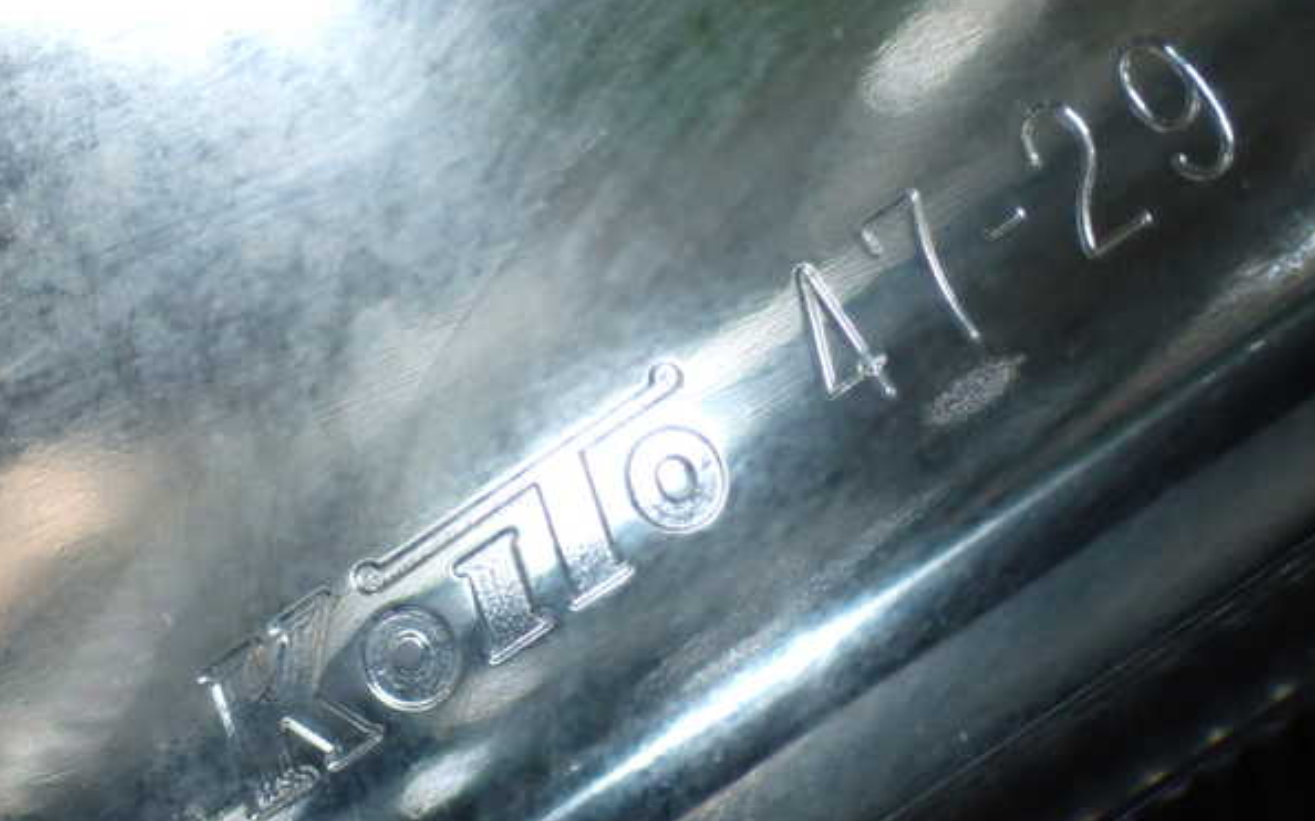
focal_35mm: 76
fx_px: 2723
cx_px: 658
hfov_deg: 27.1
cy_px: 403
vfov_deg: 17.2
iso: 800
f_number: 11
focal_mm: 12.73
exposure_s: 1/60
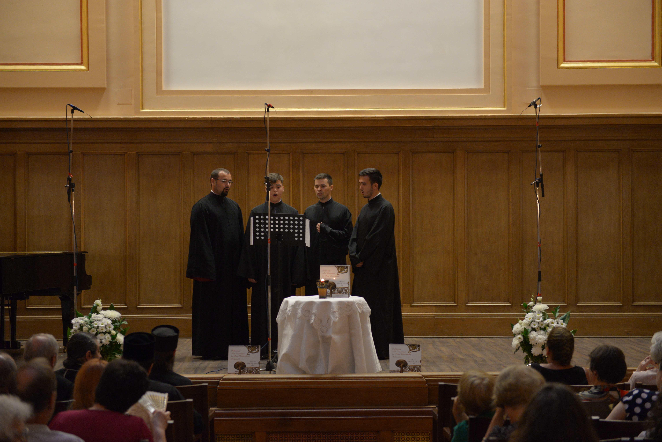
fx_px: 1288
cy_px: 221
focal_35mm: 70
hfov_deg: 28.8
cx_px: 331
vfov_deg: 19.5
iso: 2000
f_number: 2.8
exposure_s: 1/100
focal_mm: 70
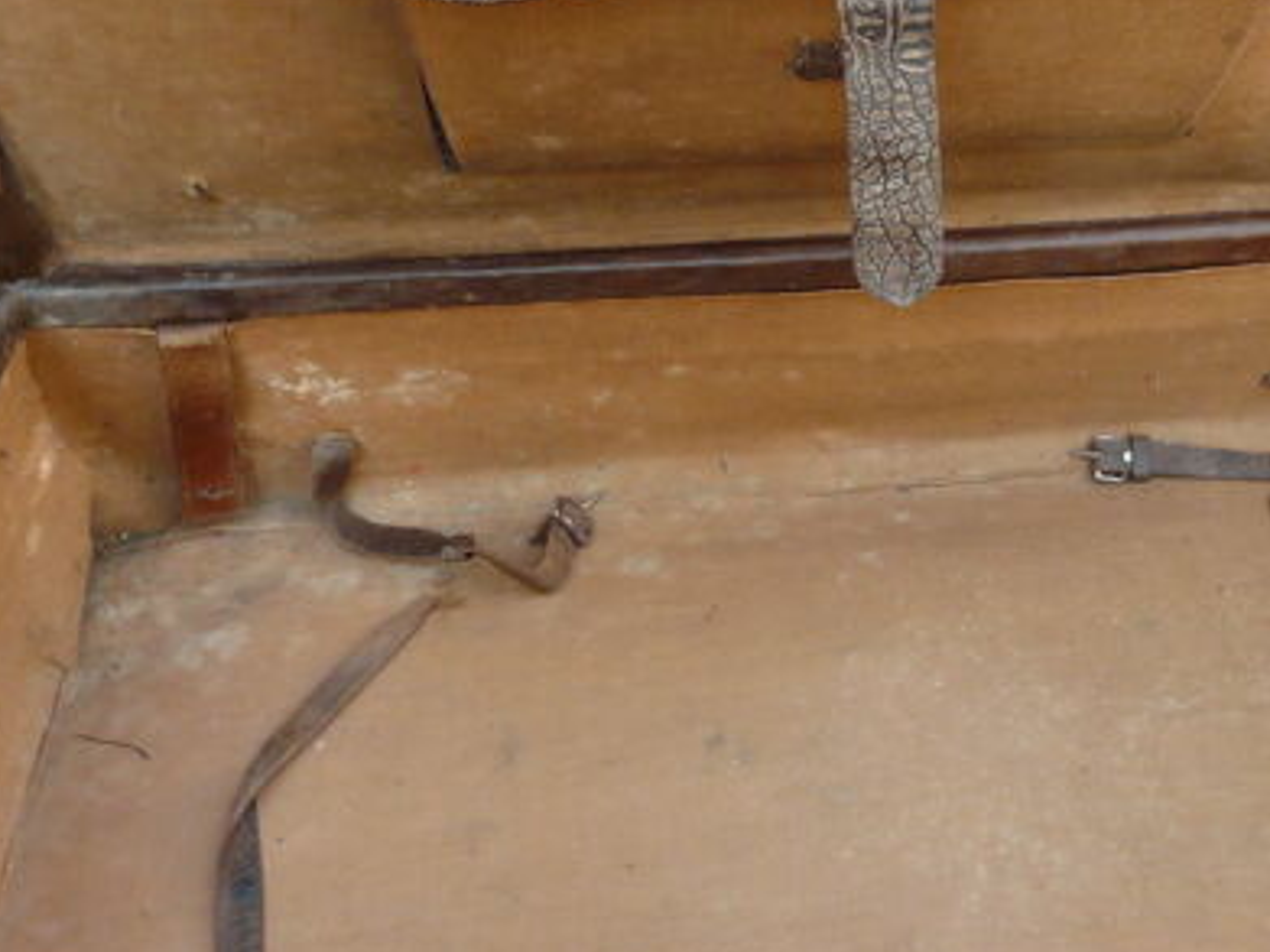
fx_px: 1577
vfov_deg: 33.0
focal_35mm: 43
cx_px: 948
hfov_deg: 42.5
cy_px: 244
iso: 200
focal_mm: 4.6
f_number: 5.6
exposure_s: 1/25
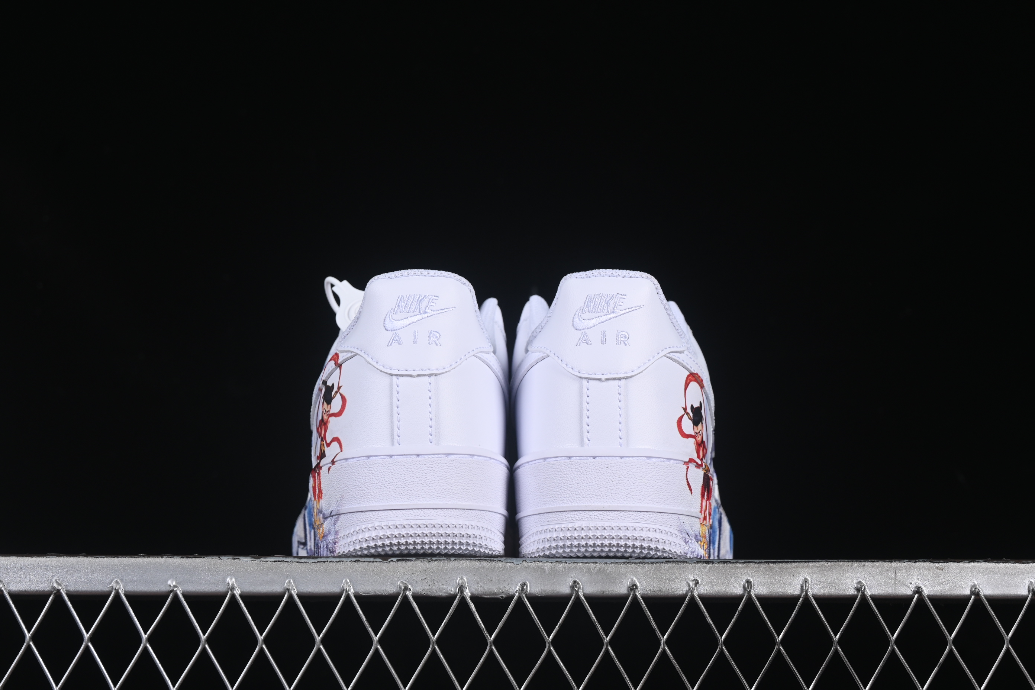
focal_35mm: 75
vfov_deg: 18.2
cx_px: 518
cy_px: 345
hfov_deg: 27.0
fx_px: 2156
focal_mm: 50
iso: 160
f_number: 8
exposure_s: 1/80
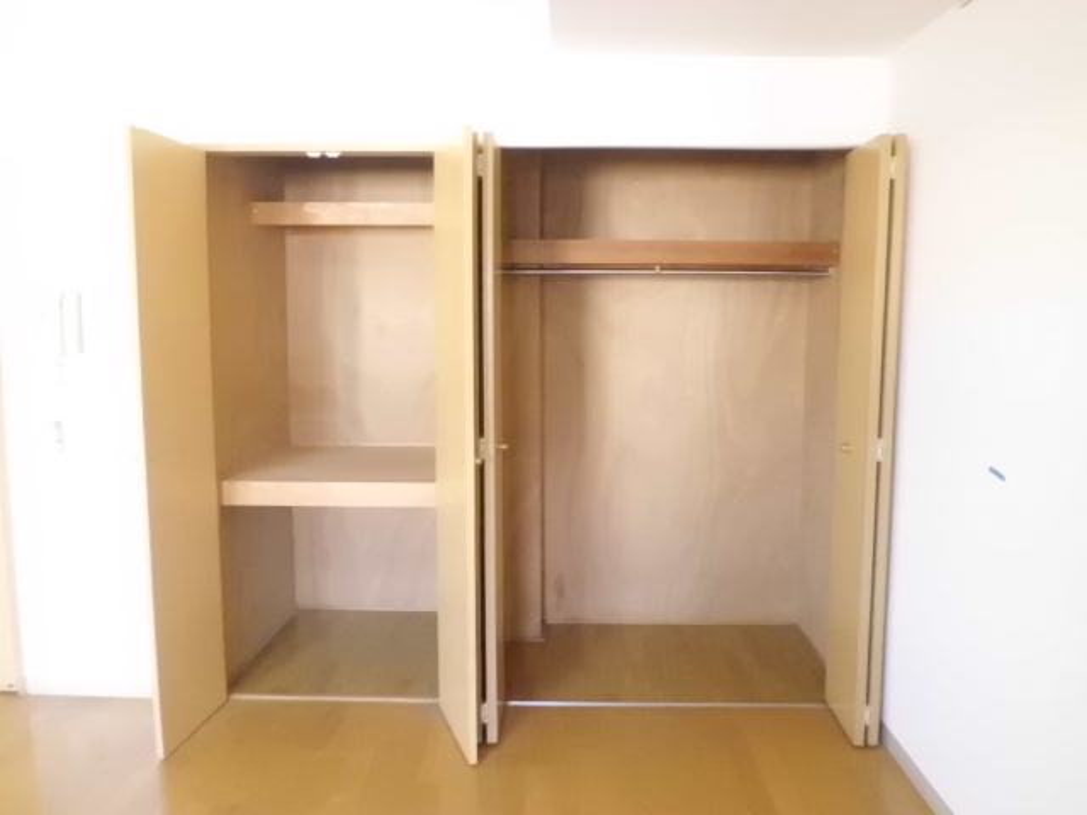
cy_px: 408
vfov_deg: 53.1
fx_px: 816
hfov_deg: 67.3
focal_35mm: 26
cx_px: 544
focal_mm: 4.7
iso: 800
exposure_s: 1/30
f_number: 2.8
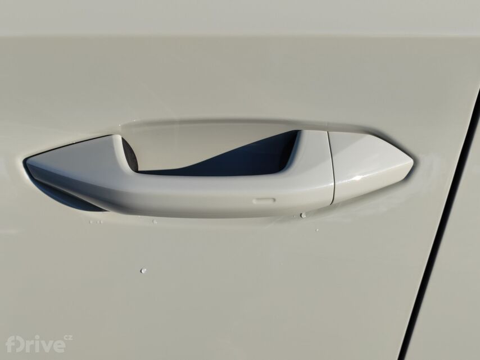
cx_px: 240
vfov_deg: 27.0
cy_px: 180
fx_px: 749
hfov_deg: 35.5
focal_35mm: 54
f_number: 1.9
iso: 100
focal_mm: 5.52
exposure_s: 1/770
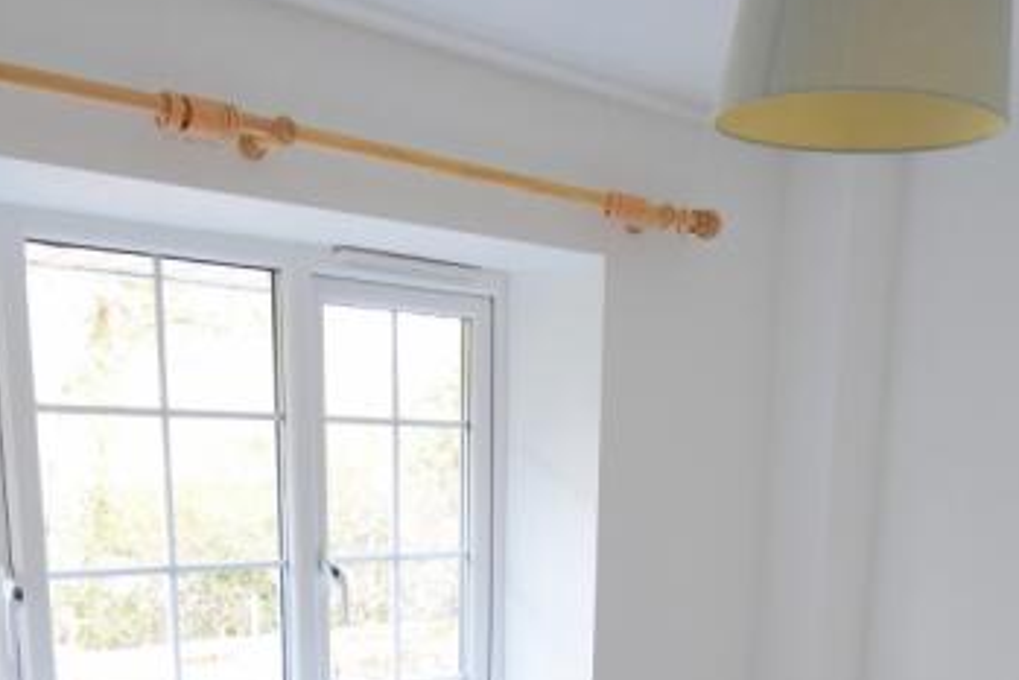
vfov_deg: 26.5
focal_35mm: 44
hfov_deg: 44.4
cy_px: 857
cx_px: 458
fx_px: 1246
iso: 1250
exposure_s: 1/60
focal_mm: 10
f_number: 3.5
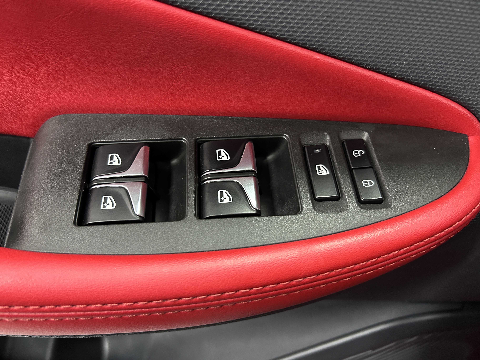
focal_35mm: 26
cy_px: 180
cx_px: 240
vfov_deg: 53.1
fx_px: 361
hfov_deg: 67.3
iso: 640
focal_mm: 5.7
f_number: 1.5
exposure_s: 1/40
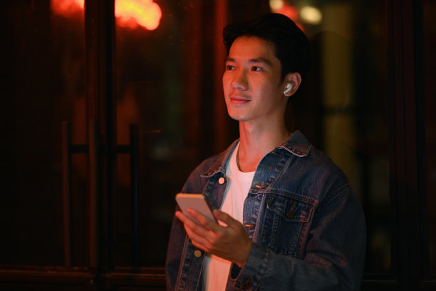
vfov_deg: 16.1
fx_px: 1029
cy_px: 146
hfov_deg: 23.9
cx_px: 218
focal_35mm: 85
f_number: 1.8
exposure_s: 1/60
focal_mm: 85
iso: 400
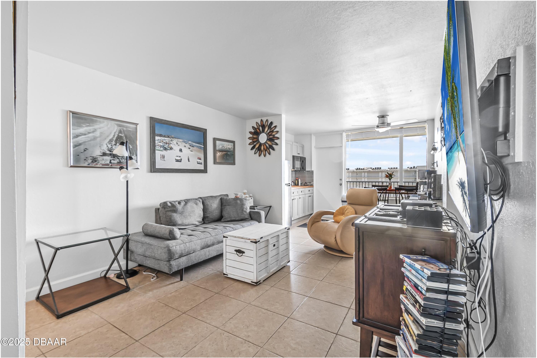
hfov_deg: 100.4
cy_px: 179
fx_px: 224
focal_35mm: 15
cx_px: 268
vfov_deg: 77.3
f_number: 9
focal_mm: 10
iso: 320
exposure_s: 1/13
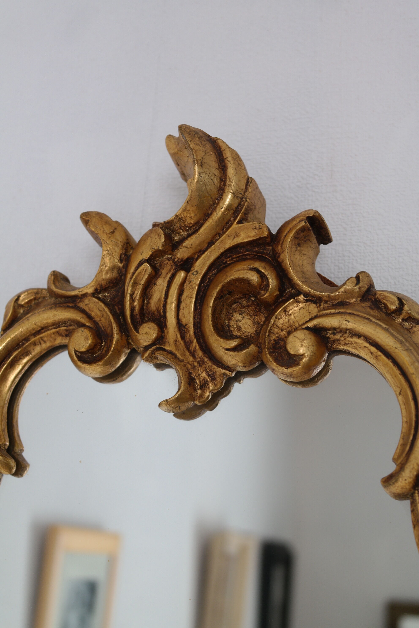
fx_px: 925
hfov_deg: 25.5
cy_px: 314
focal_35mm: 53
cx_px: 210
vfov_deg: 37.5
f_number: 4.5
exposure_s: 1/60
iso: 200
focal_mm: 35
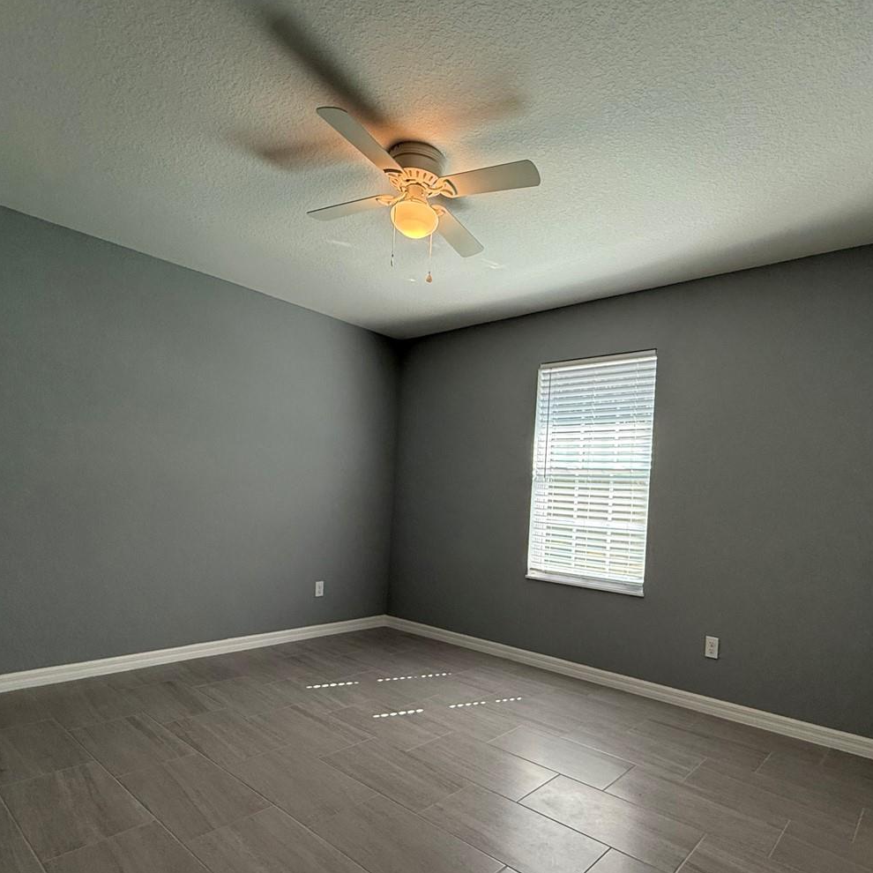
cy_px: 504
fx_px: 571
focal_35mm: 20
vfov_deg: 74.3
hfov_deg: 74.1
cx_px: 517
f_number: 2.2
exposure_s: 1/120
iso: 160
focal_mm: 2.22
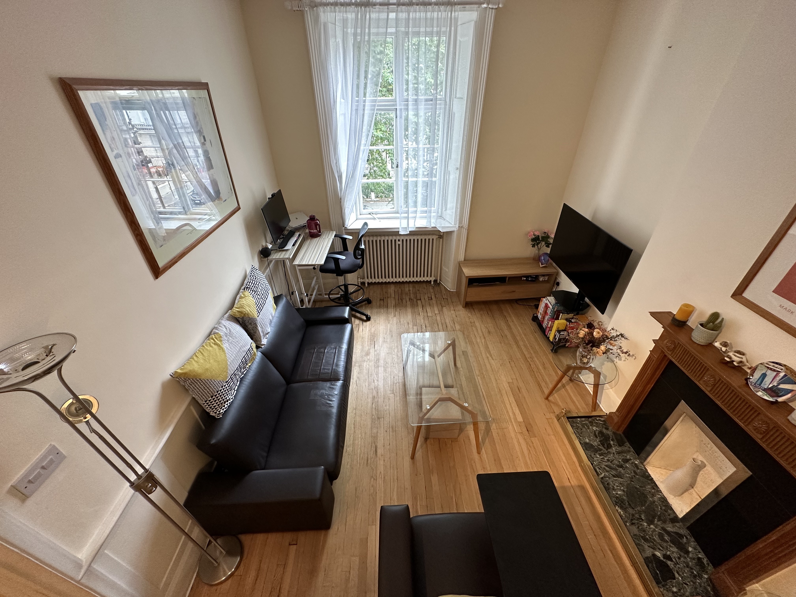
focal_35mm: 14
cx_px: 398
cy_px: 298
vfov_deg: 85.7
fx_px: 322
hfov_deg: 102.1
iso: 200
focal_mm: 2.22
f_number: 2.2
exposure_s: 1/50
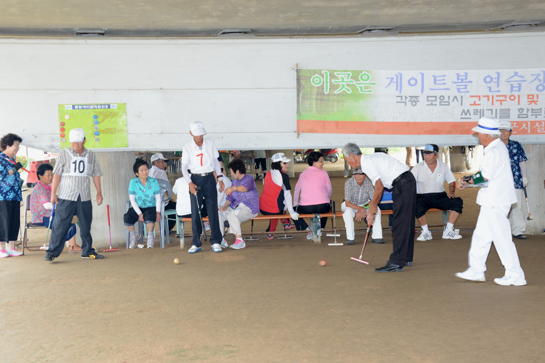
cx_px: 272
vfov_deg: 24.2
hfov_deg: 35.7
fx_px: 847
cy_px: 182
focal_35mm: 56
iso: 800
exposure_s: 1/60
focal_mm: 56
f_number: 7.1
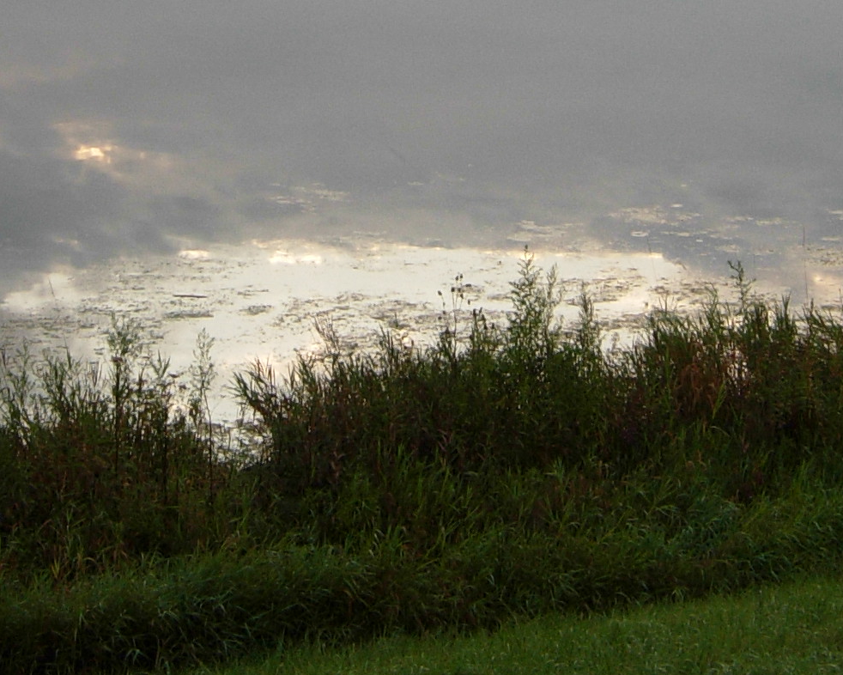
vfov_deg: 11.4
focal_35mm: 133
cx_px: 384
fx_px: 3319
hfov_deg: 14.5
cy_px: -165
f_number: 3.6
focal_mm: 8.5
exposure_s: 1/114
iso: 50
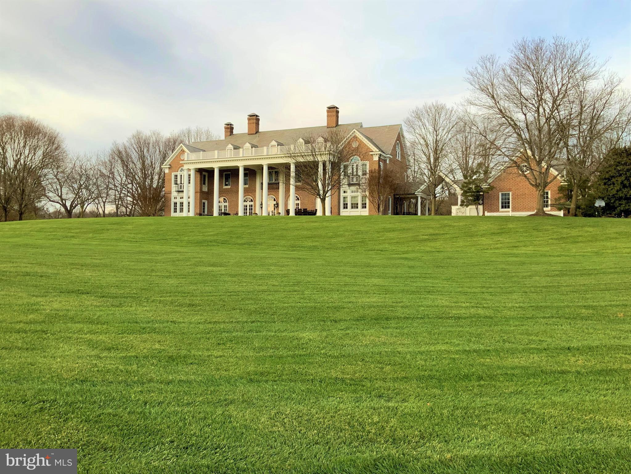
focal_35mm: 29
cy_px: 237
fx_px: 529
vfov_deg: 48.2
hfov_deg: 61.7
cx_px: 316
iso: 16
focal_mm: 3
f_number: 1.8
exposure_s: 1/291
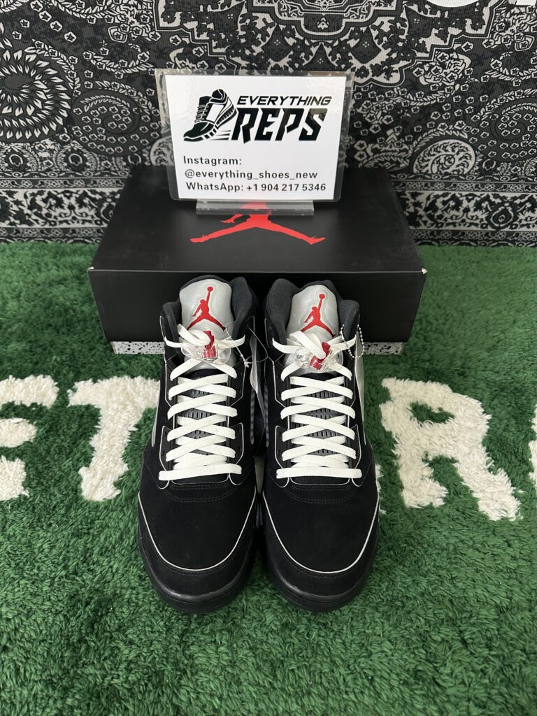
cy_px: 358
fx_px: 496
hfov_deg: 56.8
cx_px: 268
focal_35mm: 24
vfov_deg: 71.6
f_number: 1.78
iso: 250
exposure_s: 1/50
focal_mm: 6.86
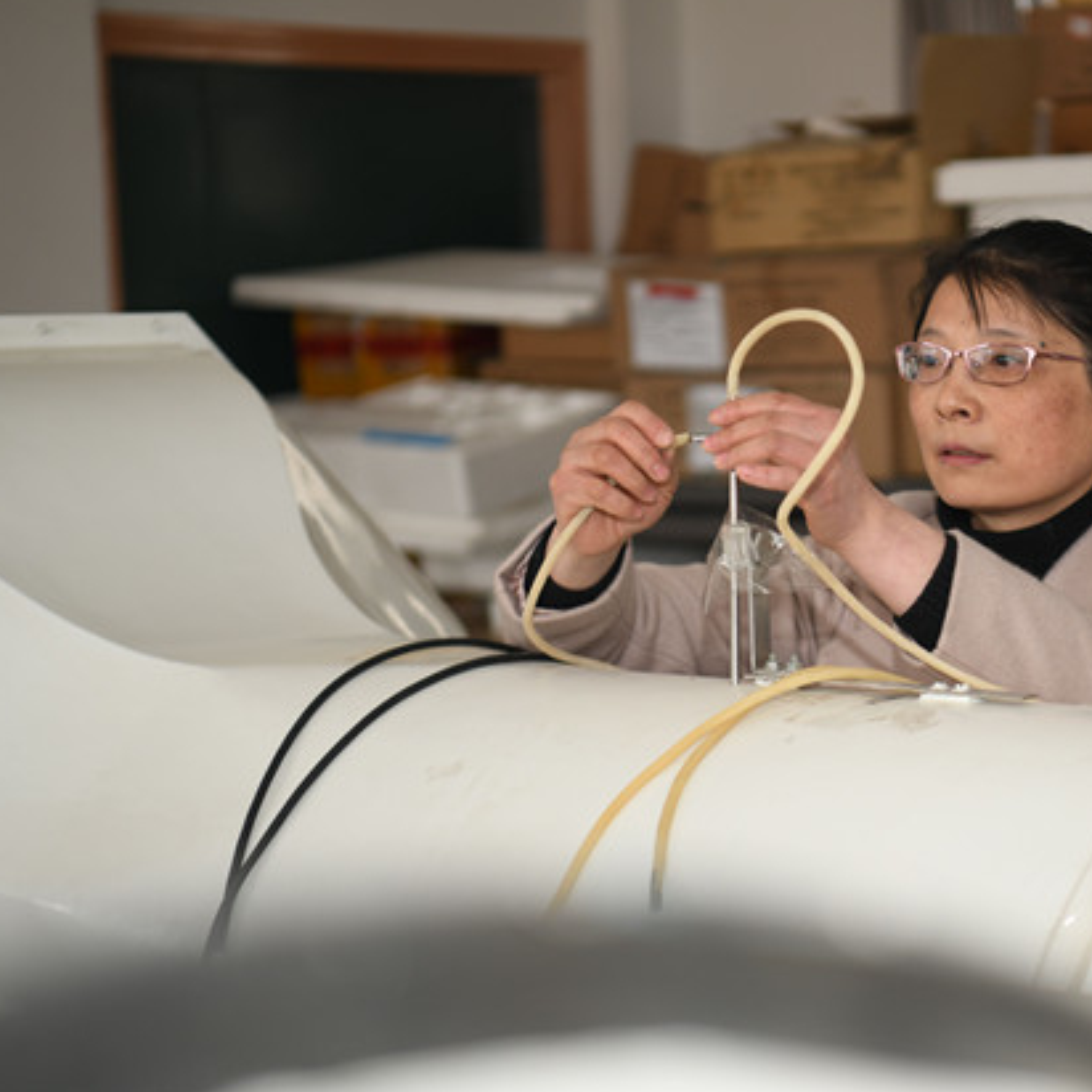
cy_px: 557
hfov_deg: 17.1
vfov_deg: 17.2
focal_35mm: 101
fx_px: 3605
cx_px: 891
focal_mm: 70
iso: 400
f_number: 3.2
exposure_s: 1/100
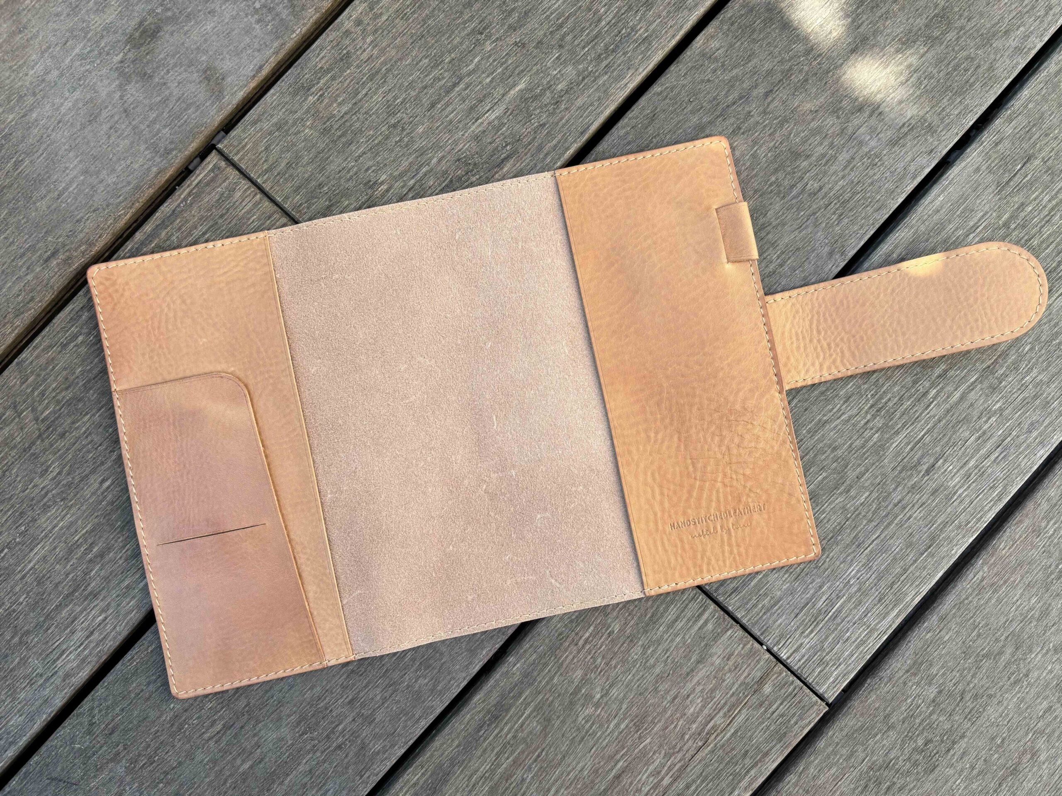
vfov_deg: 53.1
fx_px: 798
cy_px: 398
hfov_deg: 67.3
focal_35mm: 26
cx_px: 531
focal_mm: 5.96
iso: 50
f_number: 1.6
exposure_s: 1/486
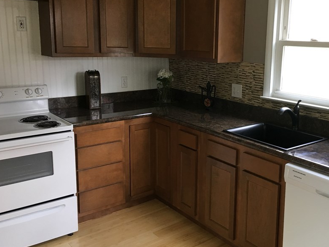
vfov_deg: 37.7
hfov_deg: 48.5
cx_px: 206
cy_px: 112
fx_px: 361
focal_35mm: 38
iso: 40
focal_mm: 4.15
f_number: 2.2
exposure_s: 1/30
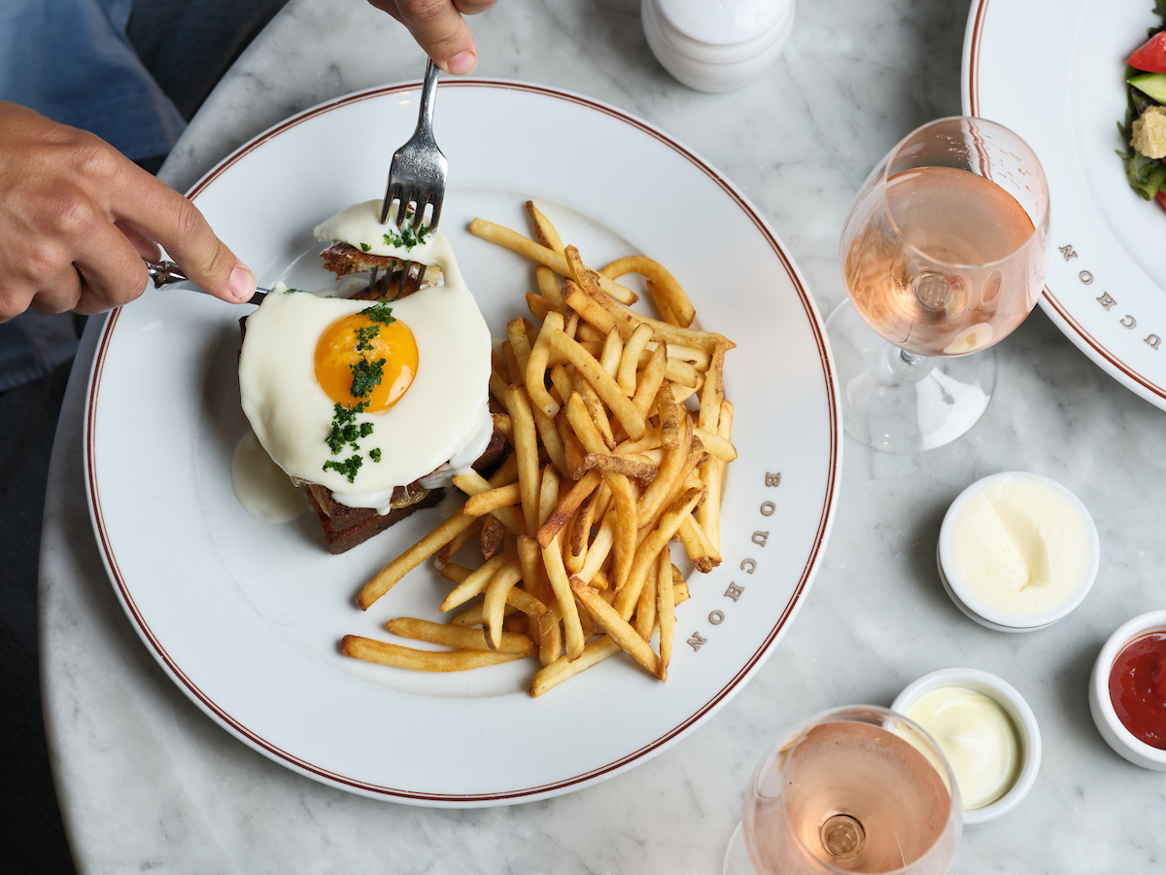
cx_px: 583
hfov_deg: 20.7
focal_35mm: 95
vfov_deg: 15.6
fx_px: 3200
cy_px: 438
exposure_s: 1/125
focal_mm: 120
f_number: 10
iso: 400
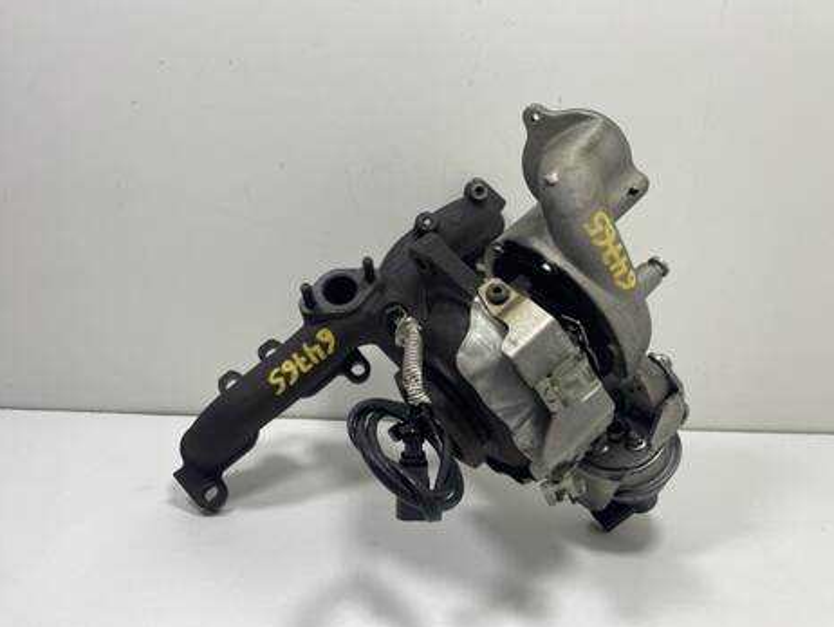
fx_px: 651
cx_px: 417
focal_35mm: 27
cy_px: 311
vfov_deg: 51.4
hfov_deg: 65.3
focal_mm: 4.2
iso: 80
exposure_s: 1/100
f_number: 1.6
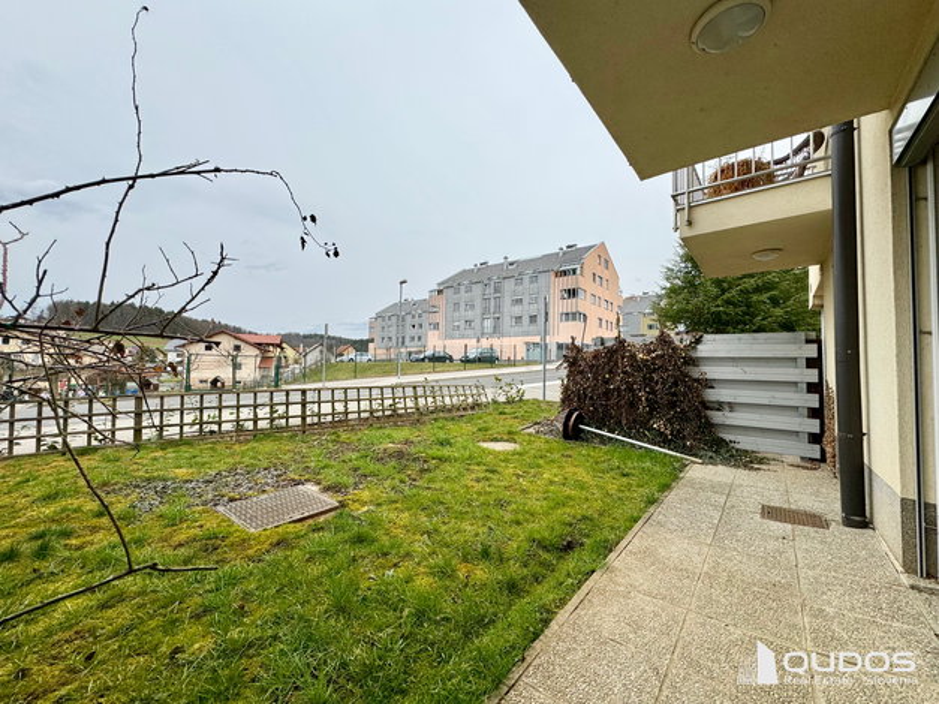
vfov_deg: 85.7
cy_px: 352
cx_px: 470
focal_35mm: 14
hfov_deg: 102.1
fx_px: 380
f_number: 2.2
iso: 50
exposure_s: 1/1178
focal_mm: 2.22
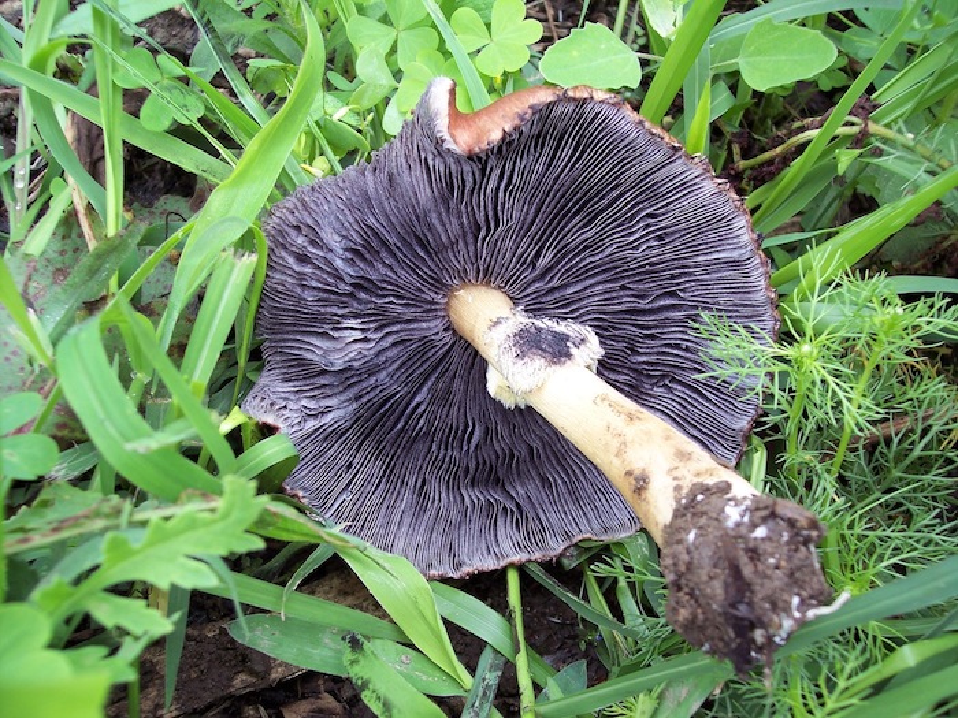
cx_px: 479
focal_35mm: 39
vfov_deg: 36.8
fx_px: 1079
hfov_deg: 47.9
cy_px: 359
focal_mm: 8
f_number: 3.4
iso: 100
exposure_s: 1/90
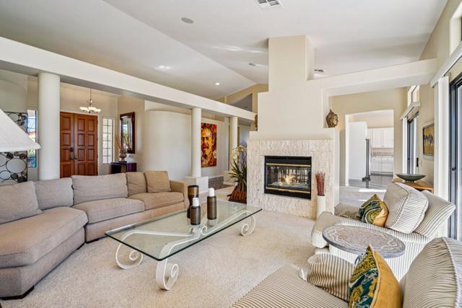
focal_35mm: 16
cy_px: 154
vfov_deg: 73.8
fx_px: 205
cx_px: 231
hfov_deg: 96.7
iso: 320
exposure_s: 1/30
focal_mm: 16
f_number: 8
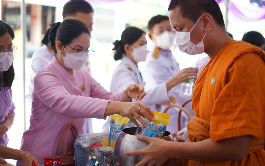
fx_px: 376
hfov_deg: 38.9
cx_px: 132
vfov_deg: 24.9
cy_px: 83
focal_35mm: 52
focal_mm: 50
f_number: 1.8
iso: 400
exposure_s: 1/125
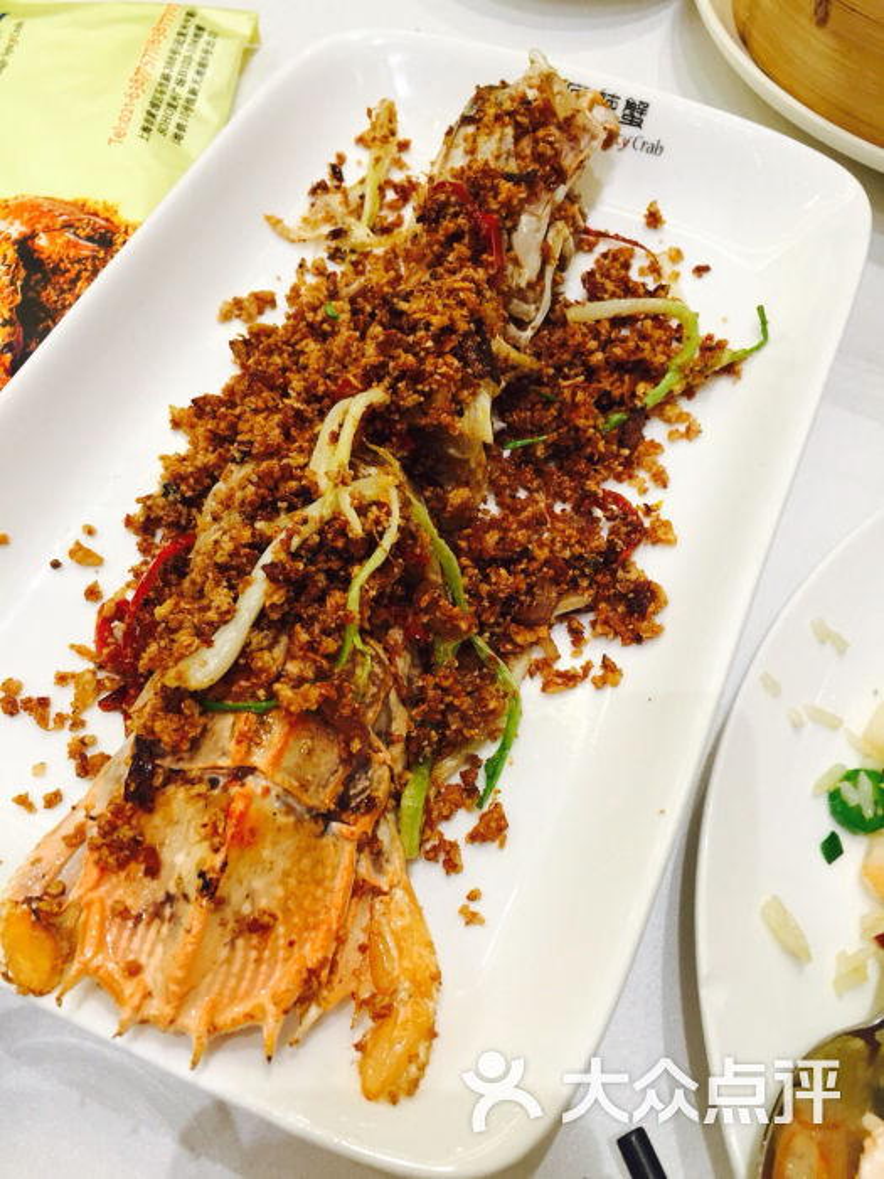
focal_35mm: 29
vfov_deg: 61.7
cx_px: 442
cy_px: 590
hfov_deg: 48.2
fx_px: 987
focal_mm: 4.15
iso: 100
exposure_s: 1/30
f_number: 2.2
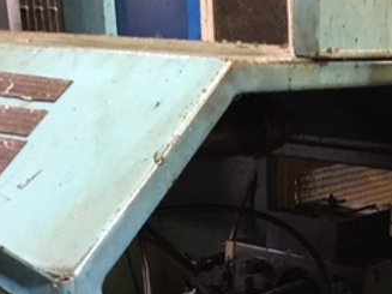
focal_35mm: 71
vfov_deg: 20.1
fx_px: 804
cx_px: 400
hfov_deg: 25.9
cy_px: 292
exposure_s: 1/15
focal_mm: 4.15
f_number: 2.2
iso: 250
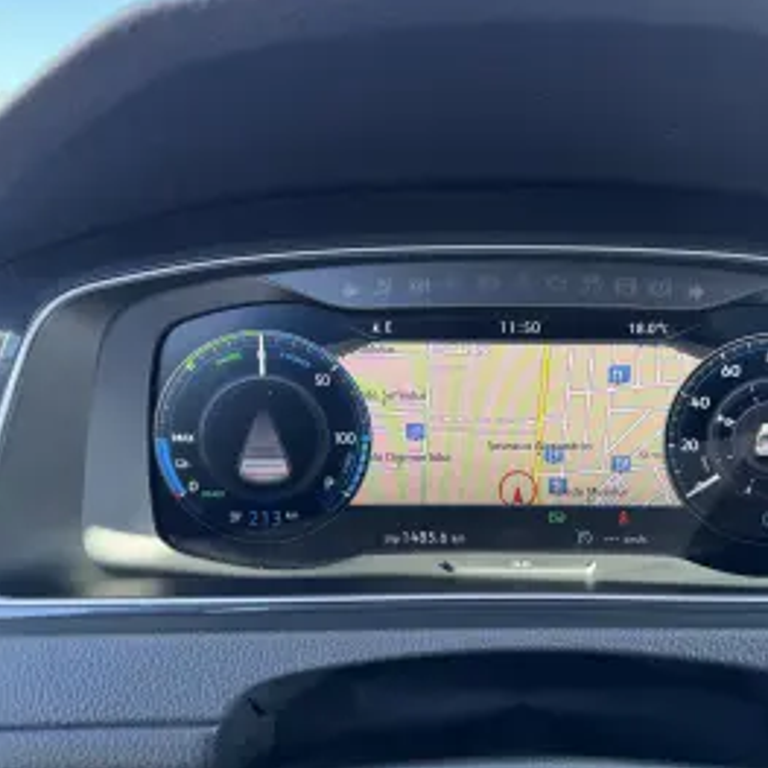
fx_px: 728
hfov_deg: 54.8
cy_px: 380
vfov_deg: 55.6
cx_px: 491
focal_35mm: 29
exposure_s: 1/174
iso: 64
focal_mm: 6.76
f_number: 1.78
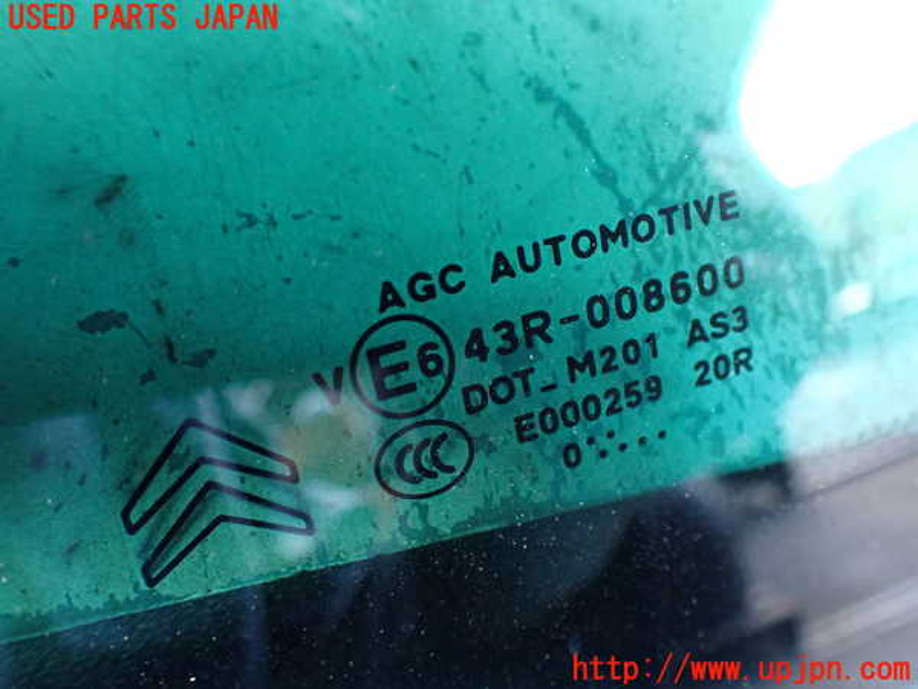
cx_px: 459
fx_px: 796
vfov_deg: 46.8
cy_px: 344
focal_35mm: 30
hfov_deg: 60.0
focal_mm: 5.4
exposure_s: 1/125
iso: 640
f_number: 2.3
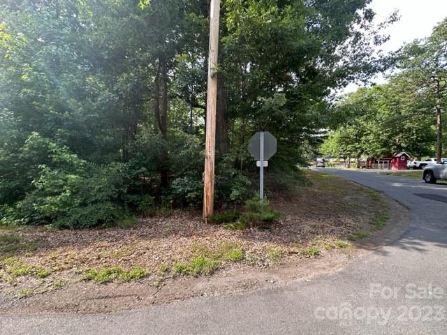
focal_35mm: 14
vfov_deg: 85.7
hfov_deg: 102.1
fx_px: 181
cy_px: 168
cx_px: 224
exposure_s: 1/167
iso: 40
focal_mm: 2.22
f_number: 2.2
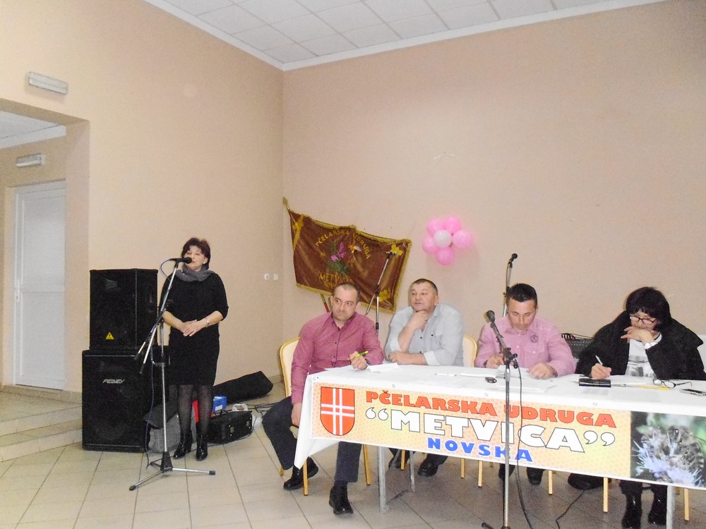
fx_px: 571
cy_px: 264
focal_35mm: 28
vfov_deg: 49.7
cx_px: 353
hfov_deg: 63.4
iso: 1000
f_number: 3.2
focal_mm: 5
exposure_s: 1/125
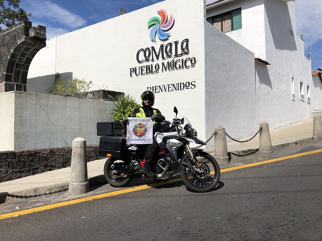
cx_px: 161
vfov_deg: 49.7
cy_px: 120
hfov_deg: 63.5
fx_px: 260
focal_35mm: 28
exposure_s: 1/4808
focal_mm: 3.99
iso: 20
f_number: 1.8
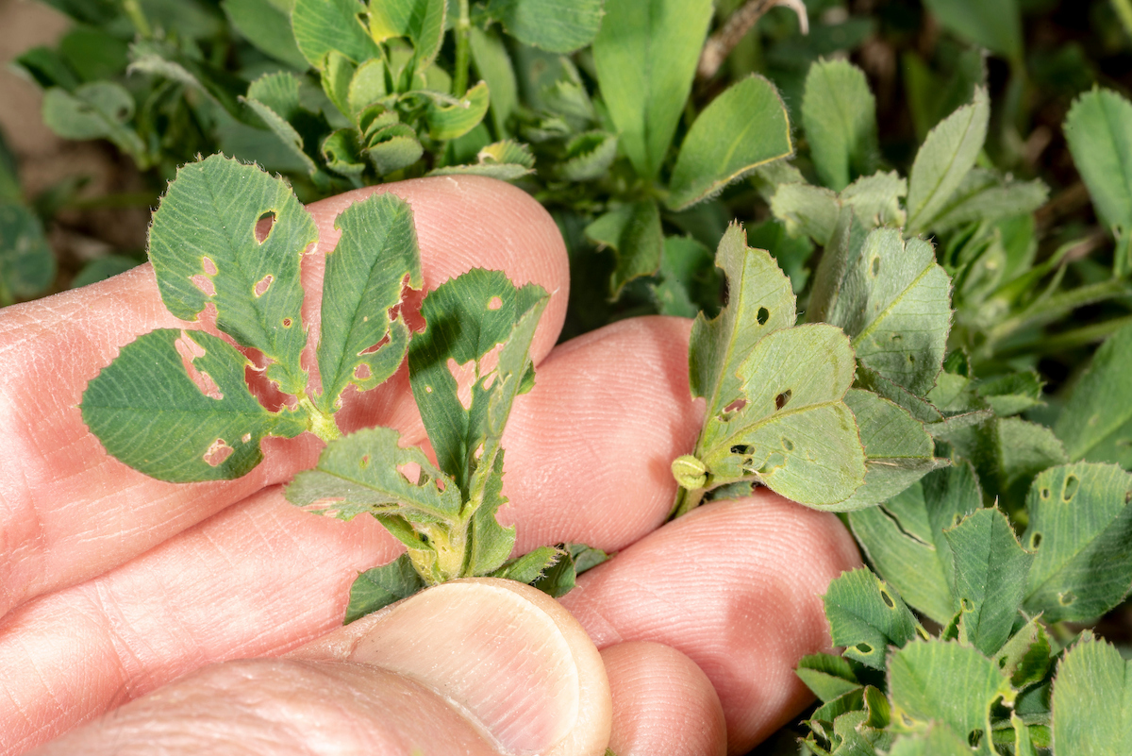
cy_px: 378
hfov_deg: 22.6
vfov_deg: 15.2
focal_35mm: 90
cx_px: 566
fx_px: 2831
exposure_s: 1/60
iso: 100
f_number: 45
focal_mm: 90
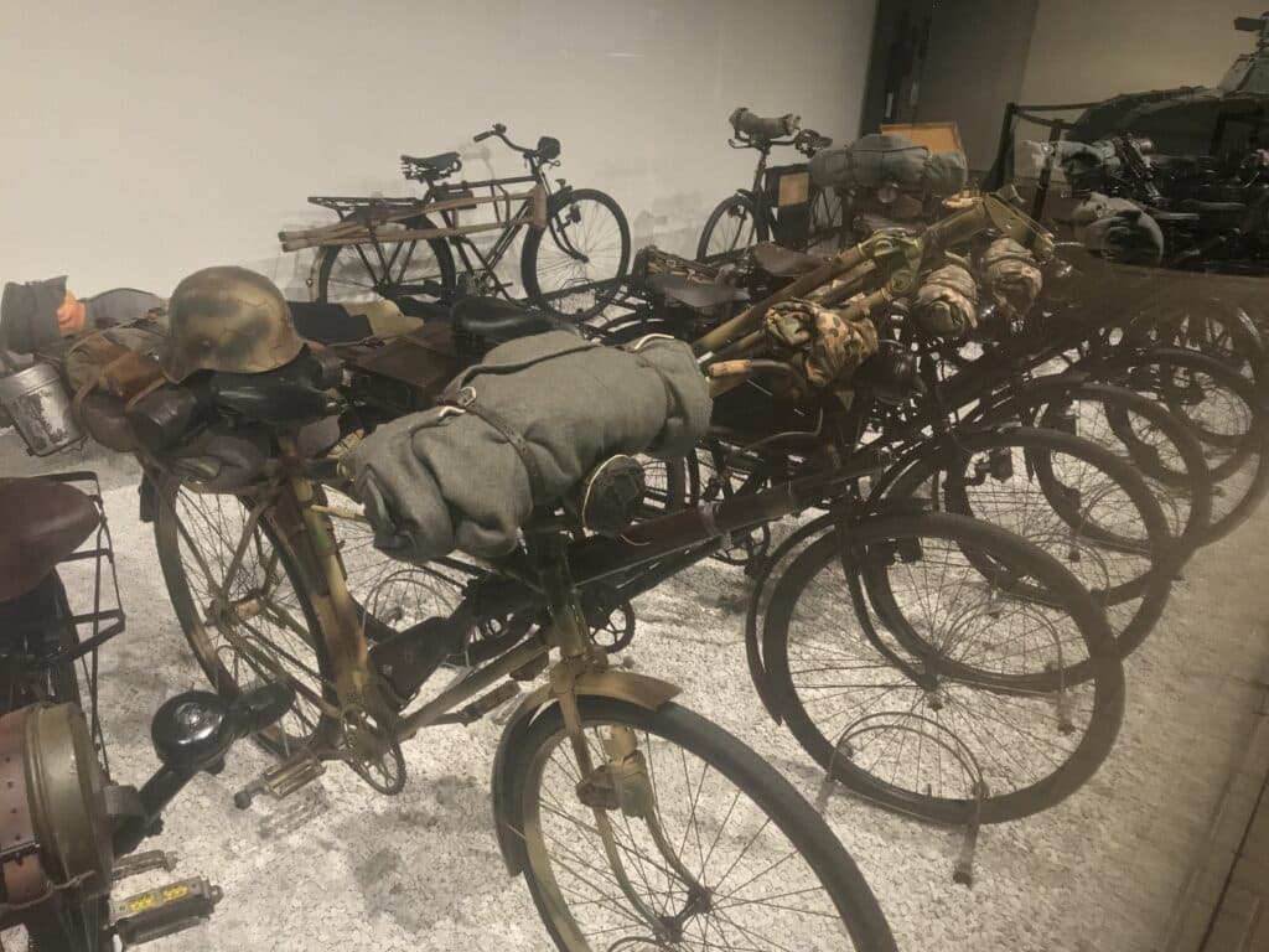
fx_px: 1026
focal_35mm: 28
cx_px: 634
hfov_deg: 63.4
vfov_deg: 49.7
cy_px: 476
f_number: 1.8
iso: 200
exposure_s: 1/33
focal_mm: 3.99
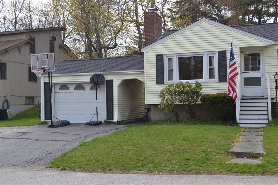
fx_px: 371
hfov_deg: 41.1
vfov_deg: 28.1
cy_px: 92
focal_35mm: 48
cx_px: 139
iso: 100
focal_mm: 32
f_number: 5.6
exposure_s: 1/125
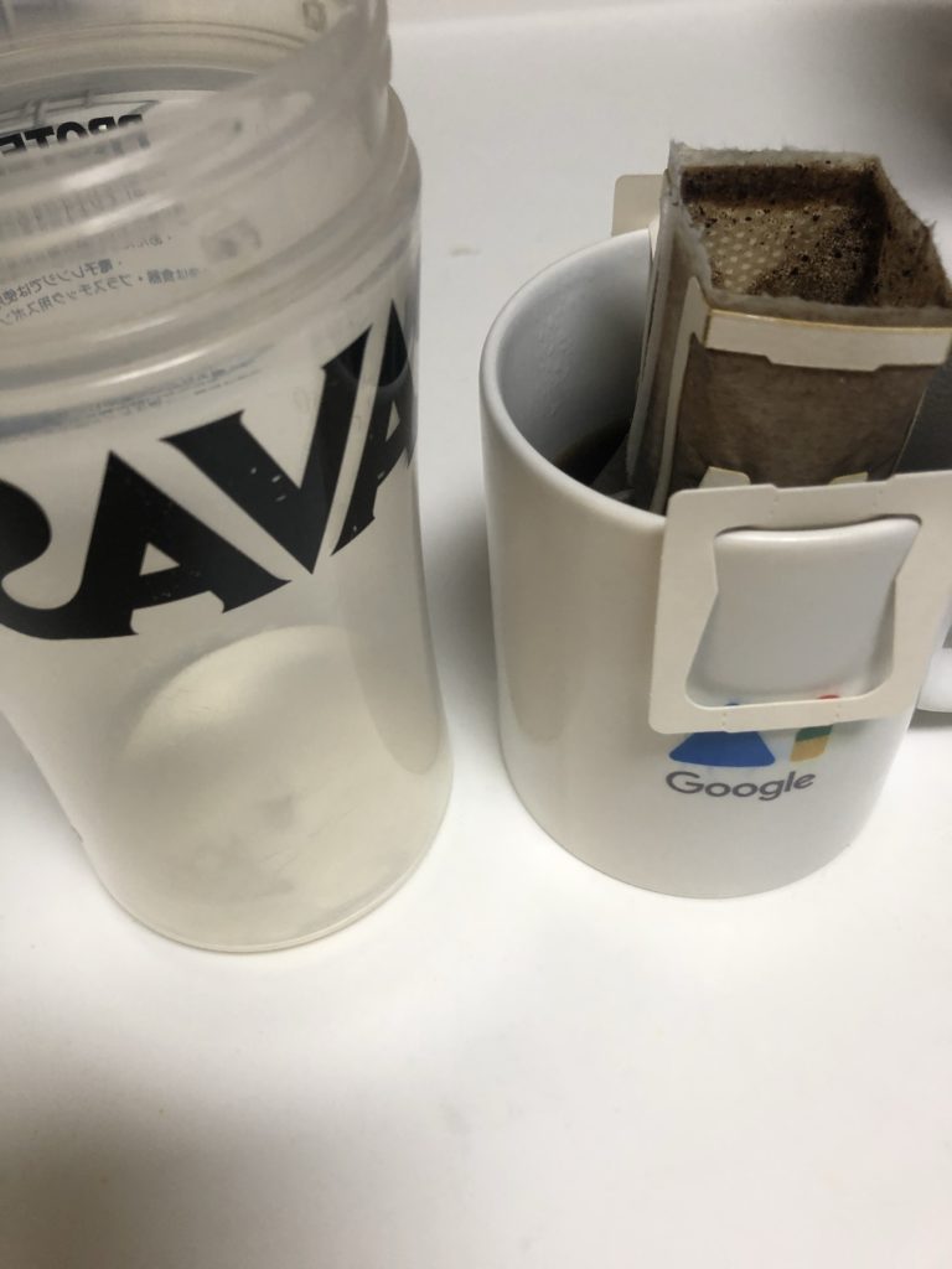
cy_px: 634
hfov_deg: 49.7
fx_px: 1027
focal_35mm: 28
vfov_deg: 63.4
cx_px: 476
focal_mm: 3.99
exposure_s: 1/33
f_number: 1.8
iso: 40
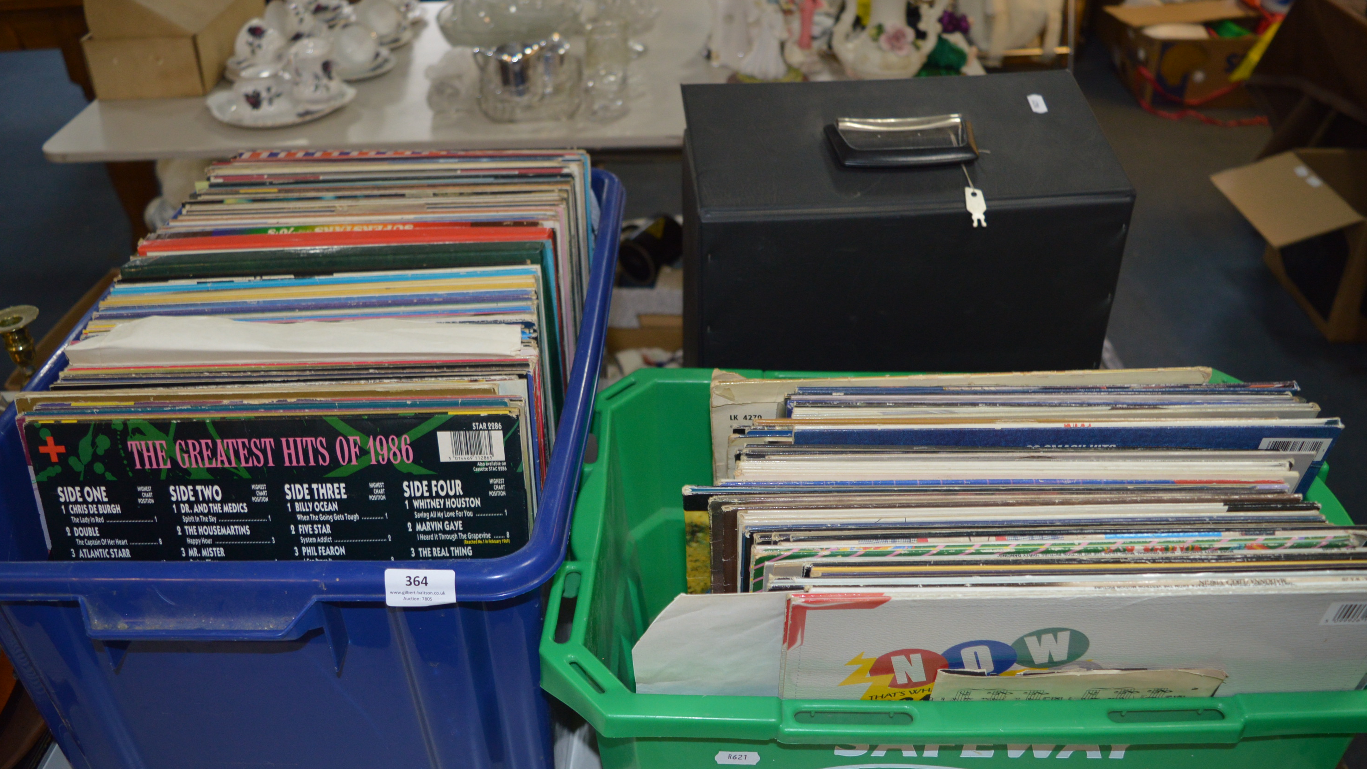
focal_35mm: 32
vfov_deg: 36.6
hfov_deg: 61.0
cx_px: 683
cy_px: 435
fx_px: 1160
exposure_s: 1/60
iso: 720
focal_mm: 20
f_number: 3.8
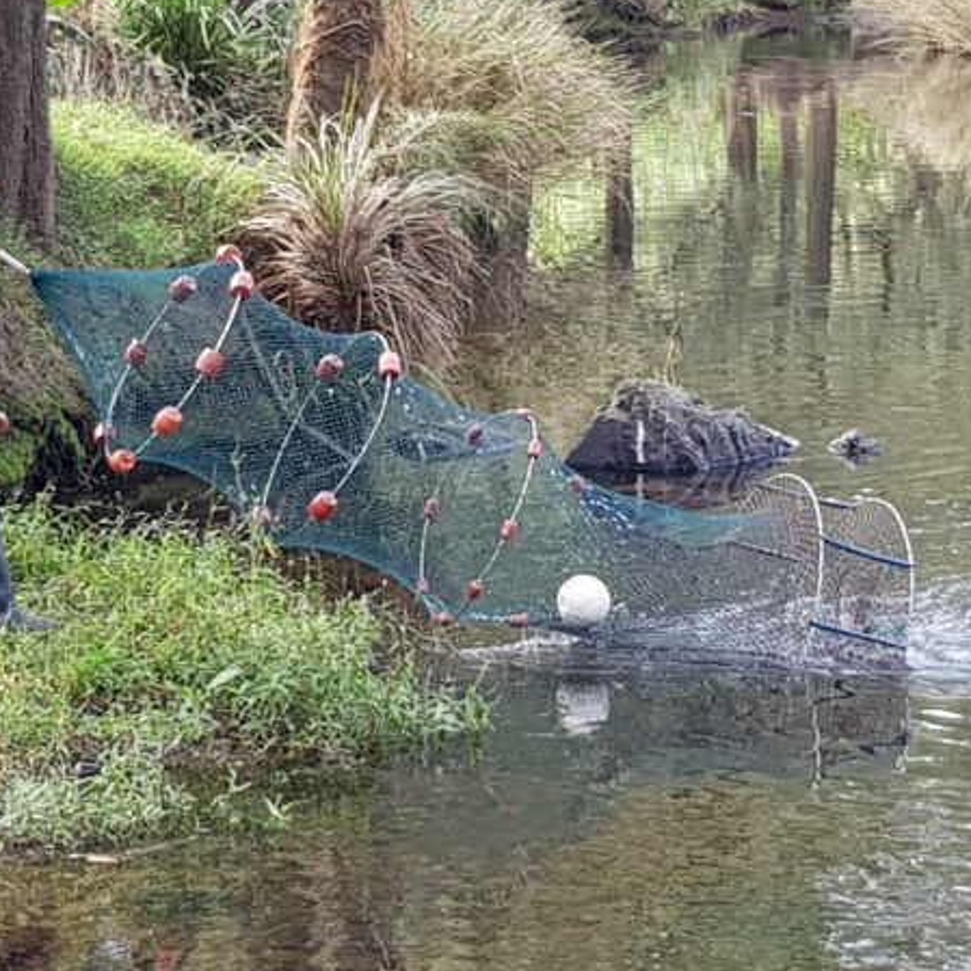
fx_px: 1333
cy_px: 395
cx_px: 376
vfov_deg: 39.9
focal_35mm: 42
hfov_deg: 39.8
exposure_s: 1/91
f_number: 1.7
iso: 40
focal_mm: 4.2
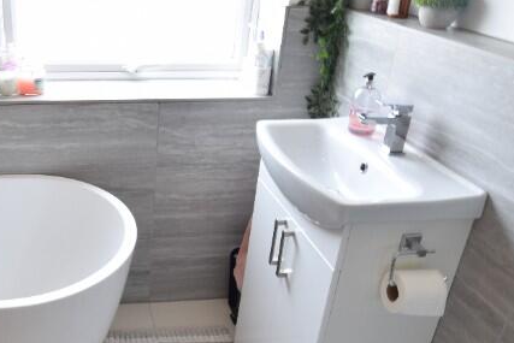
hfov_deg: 50.5
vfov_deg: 36.9
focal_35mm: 36
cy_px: 179
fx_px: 514
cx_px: 118
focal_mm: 10
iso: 100
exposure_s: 1/5
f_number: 7.1
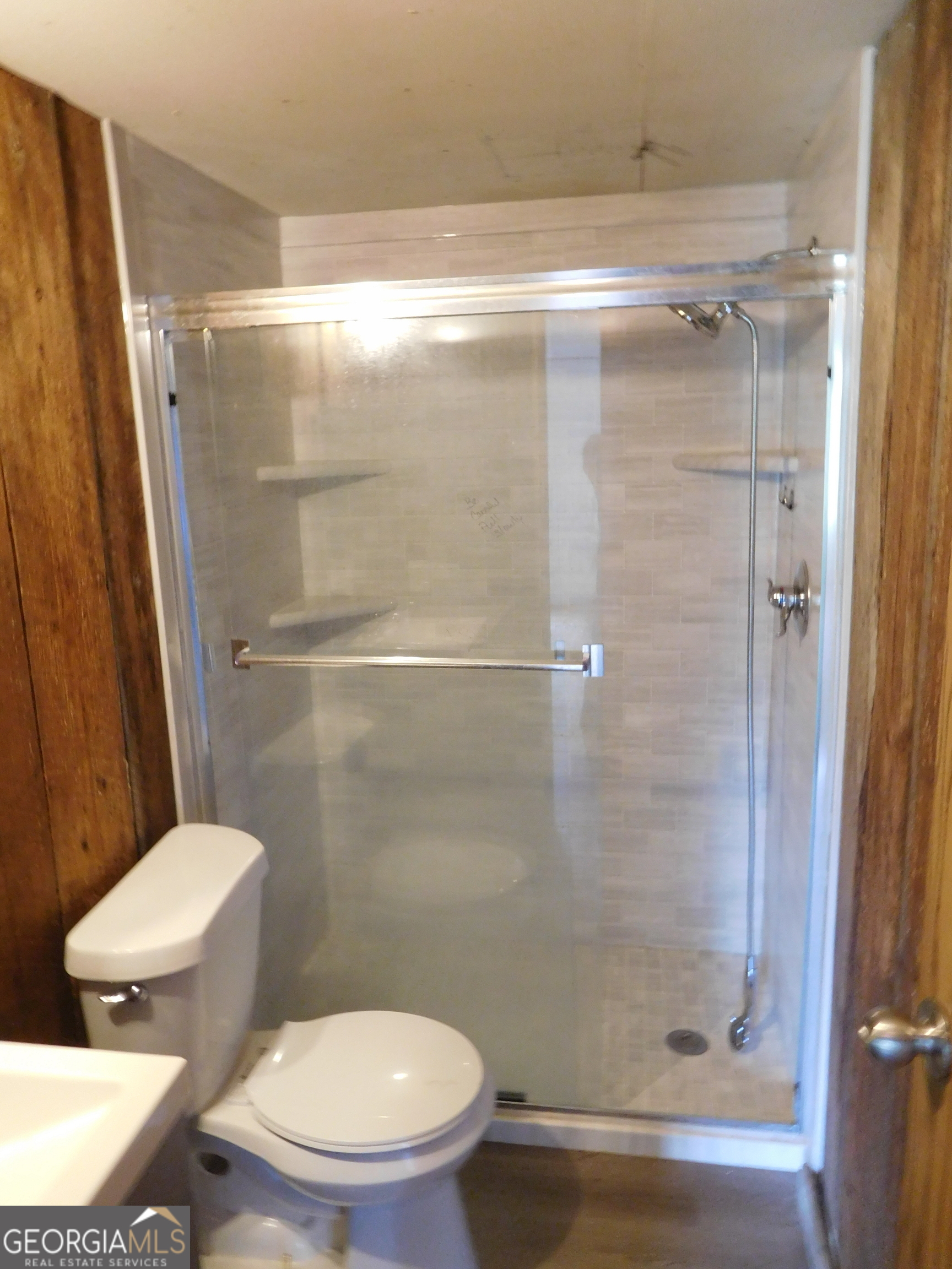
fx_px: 917
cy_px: 634
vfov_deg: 69.4
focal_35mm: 25
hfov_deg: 54.9
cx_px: 476
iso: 400
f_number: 3.4
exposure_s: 1/8
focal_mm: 4.5
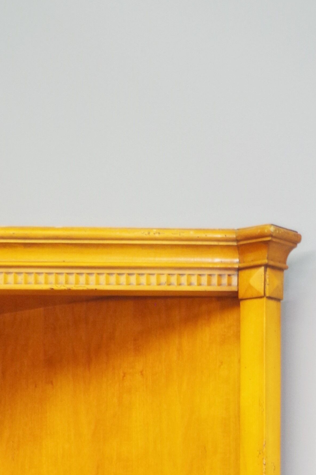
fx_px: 1685
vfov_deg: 14.8
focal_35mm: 128
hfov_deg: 10.5
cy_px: 717
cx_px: -83
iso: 800
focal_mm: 26.25
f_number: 4
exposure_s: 1/13
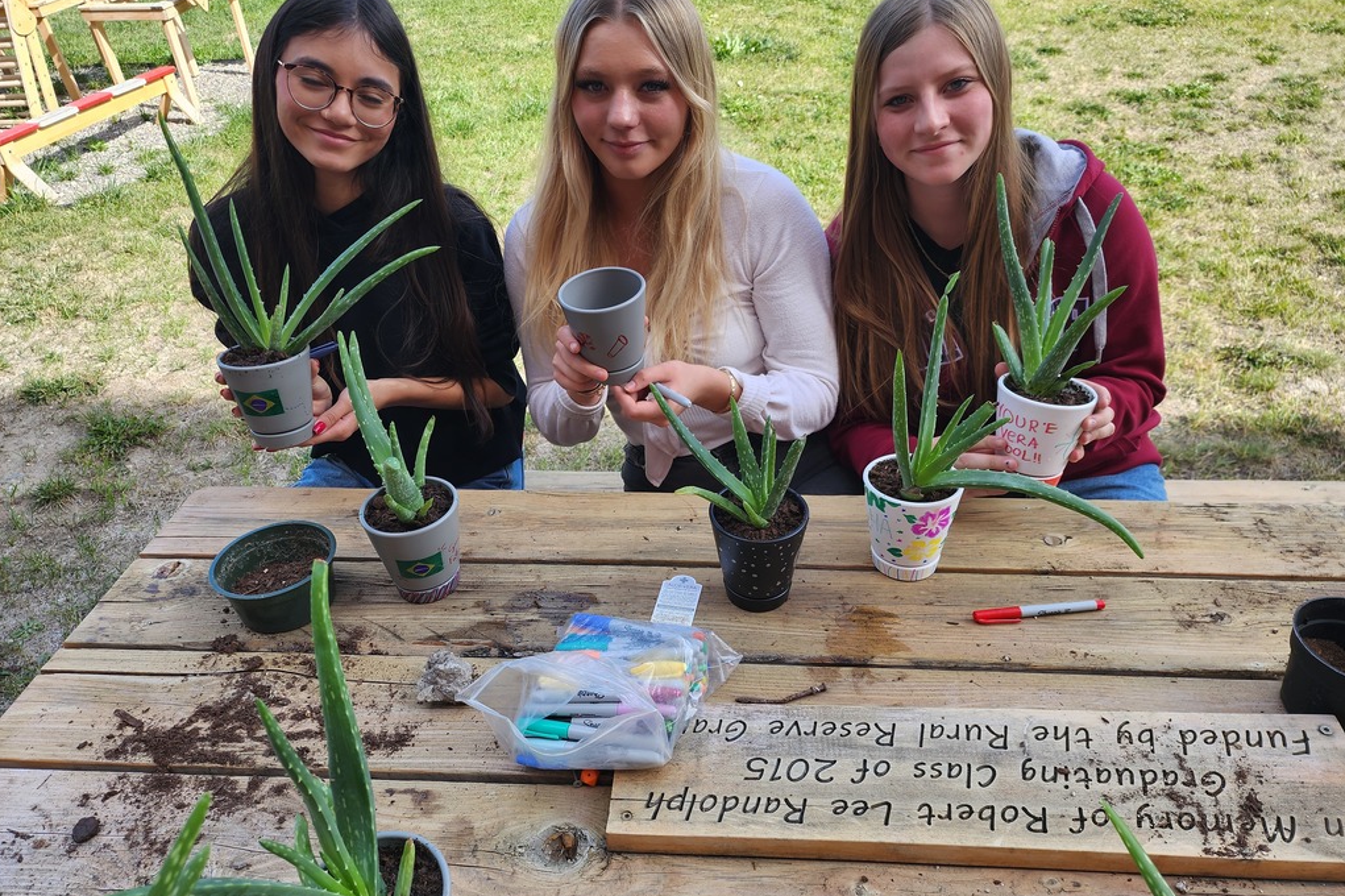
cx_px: 673
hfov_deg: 73.8
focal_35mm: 24
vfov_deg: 53.1
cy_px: 431
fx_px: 896
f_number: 1.8
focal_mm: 6.4
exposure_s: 1/180
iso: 20
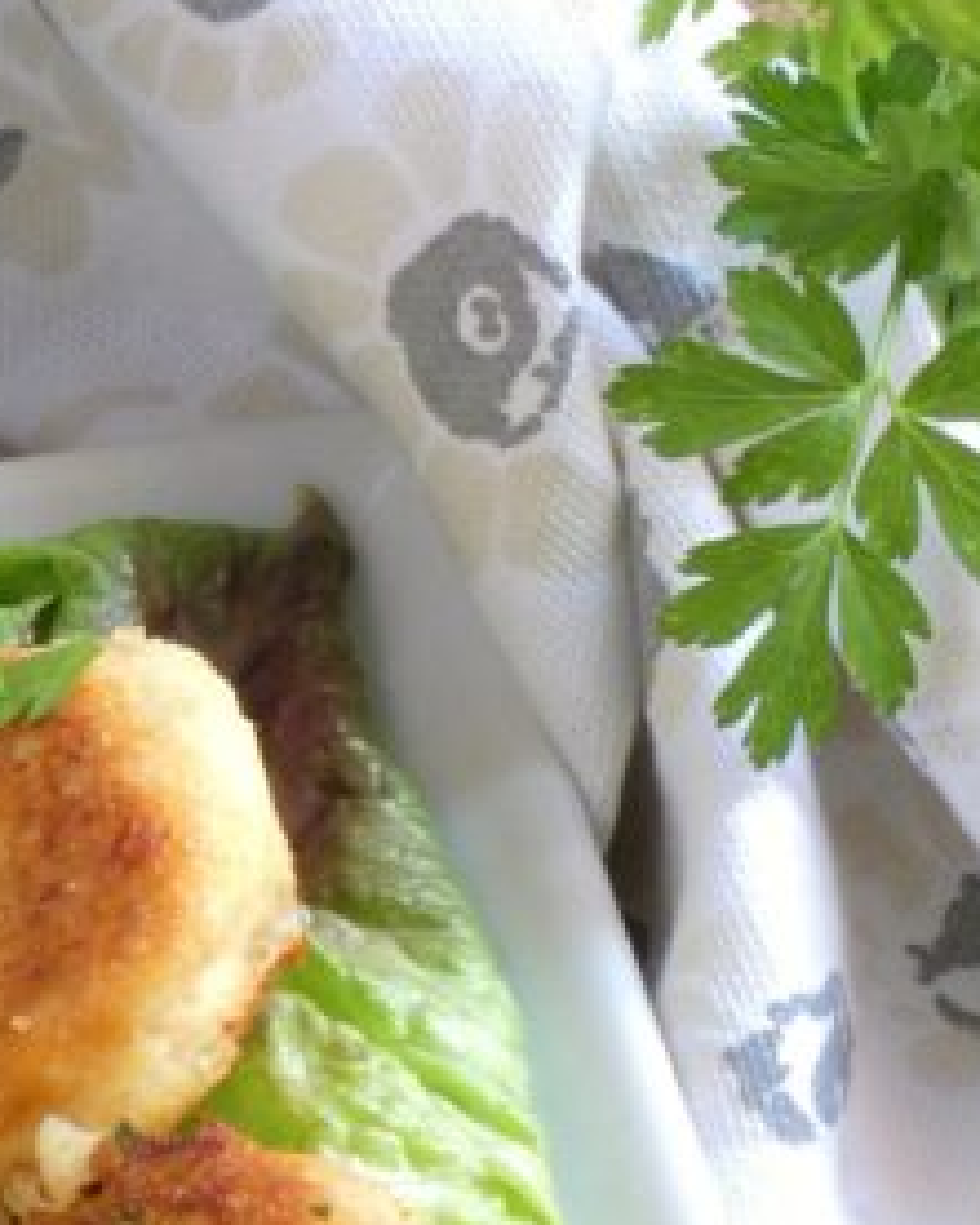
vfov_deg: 3.3
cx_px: -137
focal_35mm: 588
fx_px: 21306
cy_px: 1833
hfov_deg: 2.6
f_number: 6.3
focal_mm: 30.9
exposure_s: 1
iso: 80
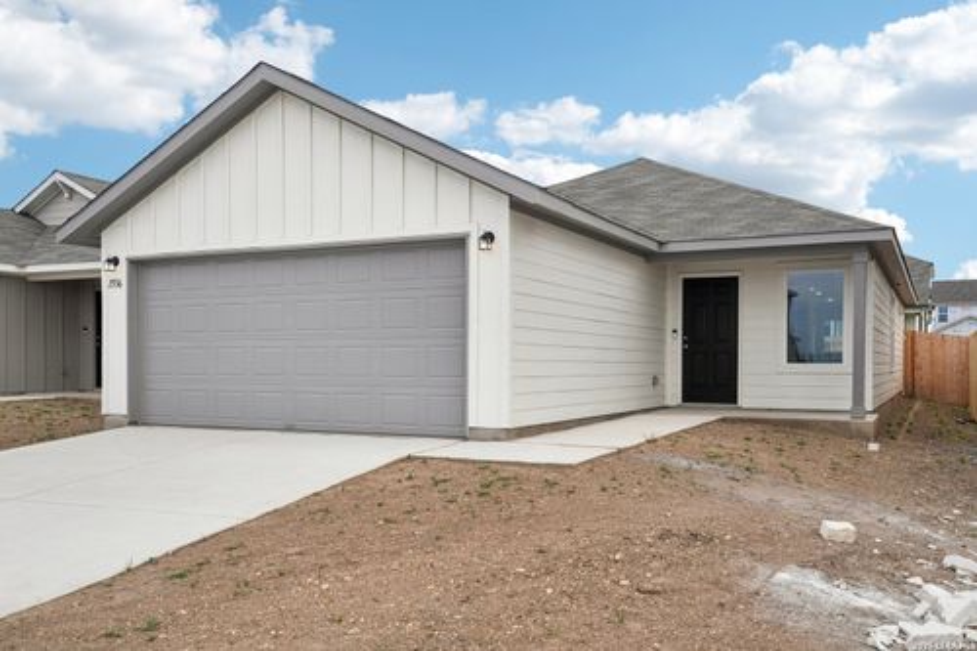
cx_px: 488
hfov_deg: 57.2
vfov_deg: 39.9
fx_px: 895
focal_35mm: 33
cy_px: 326
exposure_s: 1/500
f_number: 8
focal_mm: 33
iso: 200
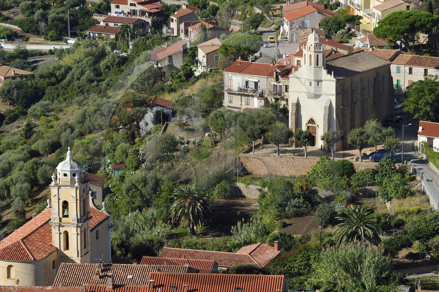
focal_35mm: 145
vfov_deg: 9.4
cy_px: 158
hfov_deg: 14.2
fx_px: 1767
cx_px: 216
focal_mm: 130
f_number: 14
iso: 200
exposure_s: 1/250
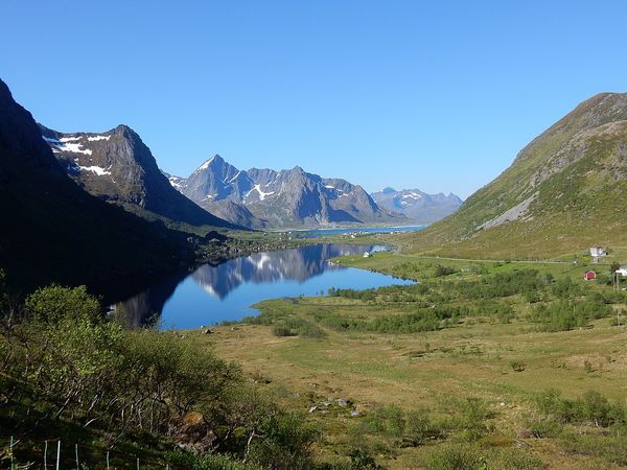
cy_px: 235
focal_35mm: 36
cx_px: 314
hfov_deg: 51.4
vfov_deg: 39.7
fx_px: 652
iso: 125
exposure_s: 1/800
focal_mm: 6.4
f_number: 4
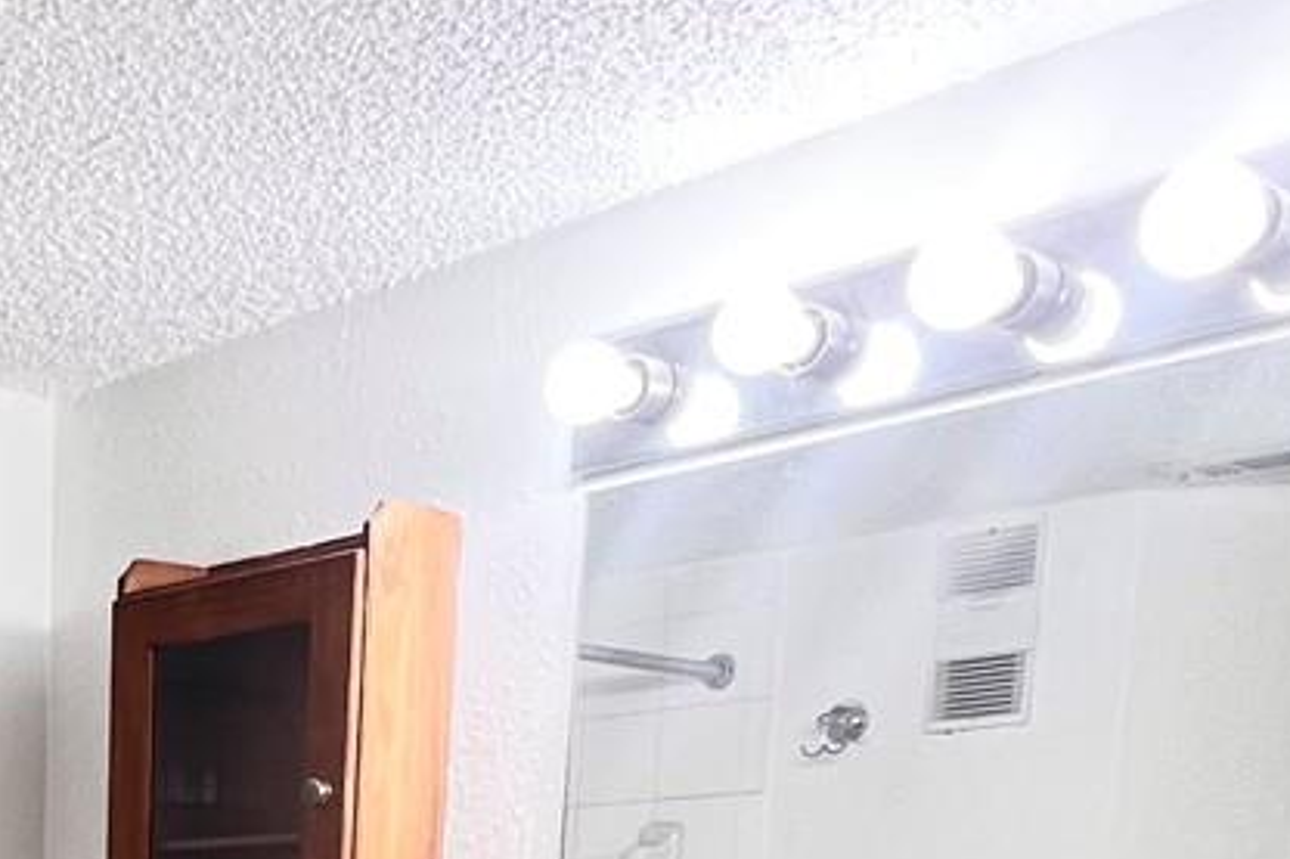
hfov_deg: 31.9
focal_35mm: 52
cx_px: -254
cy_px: 1330
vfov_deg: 21.3
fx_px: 1862
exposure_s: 1/120
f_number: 1.8
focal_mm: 1.57
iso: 160
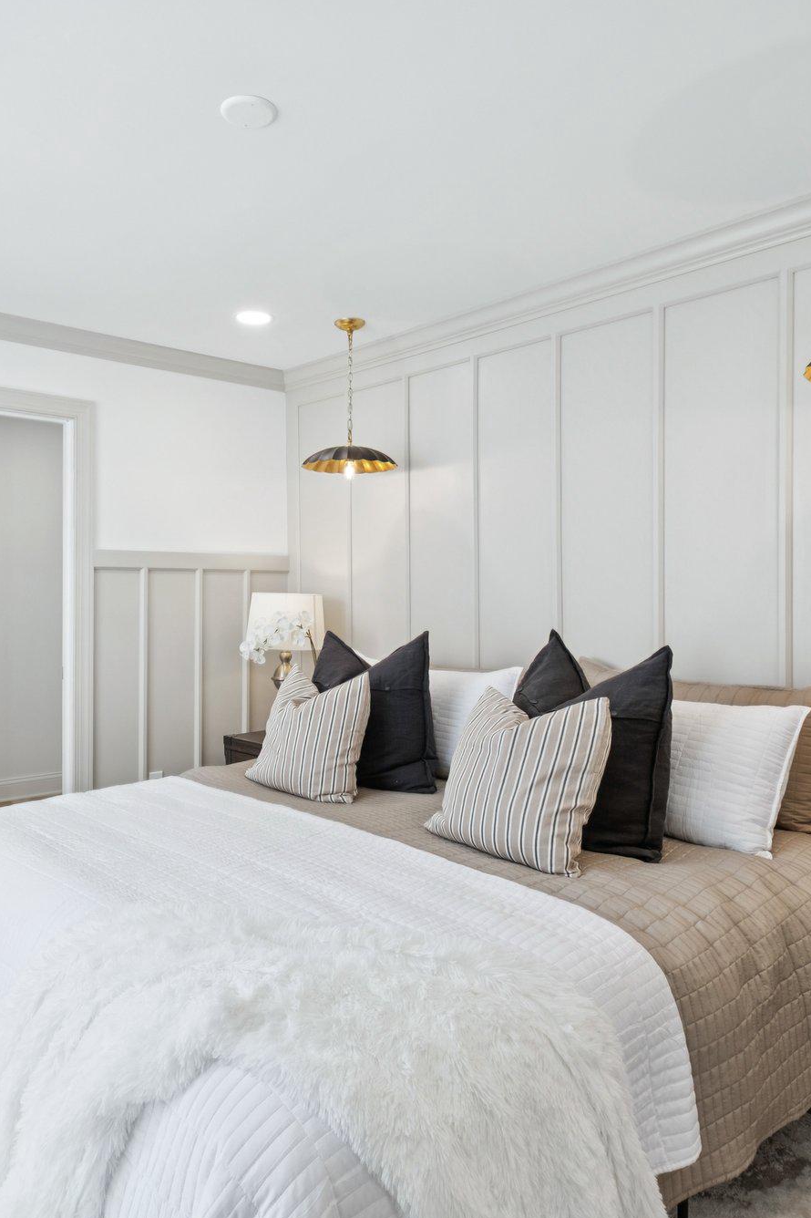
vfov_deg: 76.1
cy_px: 613
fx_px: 778
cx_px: 361
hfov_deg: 55.0
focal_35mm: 23
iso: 250
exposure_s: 1/30
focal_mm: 10
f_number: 8
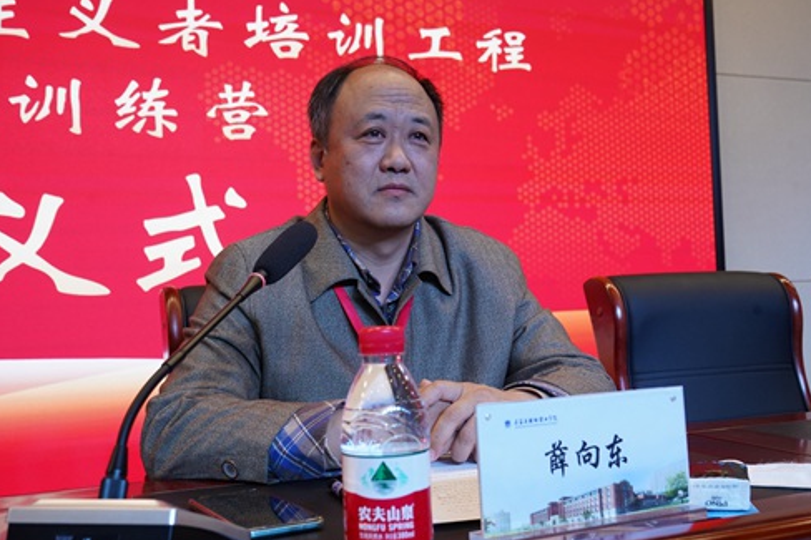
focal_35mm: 39
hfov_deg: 49.6
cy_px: 290
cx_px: 410
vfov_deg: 34.2
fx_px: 878
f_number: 8
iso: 2500
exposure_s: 1/250
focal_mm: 34
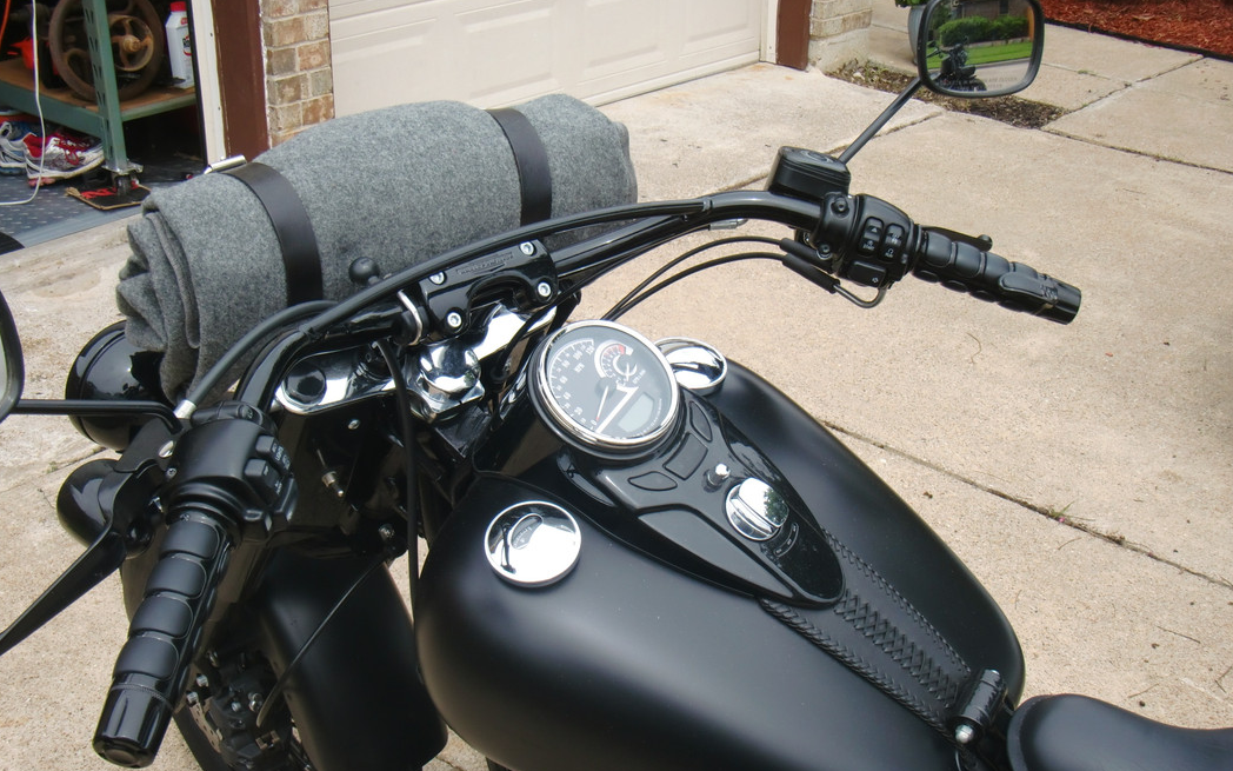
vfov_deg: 31.2
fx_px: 1378
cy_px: 428
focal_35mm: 41
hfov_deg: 48.2
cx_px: 610
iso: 64
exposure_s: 1/250
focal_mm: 6.66
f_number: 3.9
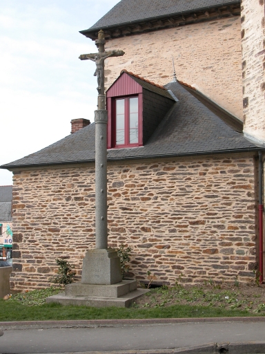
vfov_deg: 33.2
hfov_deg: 25.2
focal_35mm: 58
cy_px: 177
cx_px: 132
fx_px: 592
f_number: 5.6
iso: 100
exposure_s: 1/194
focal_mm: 14.7
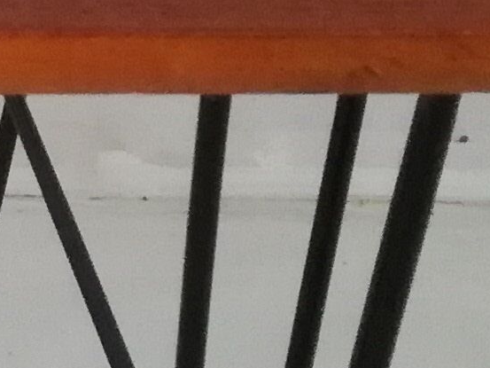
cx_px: -848
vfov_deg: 7.2
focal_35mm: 203
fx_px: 2874
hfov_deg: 8.5
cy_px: -236
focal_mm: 3.79
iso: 500
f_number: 2
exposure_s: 1/20
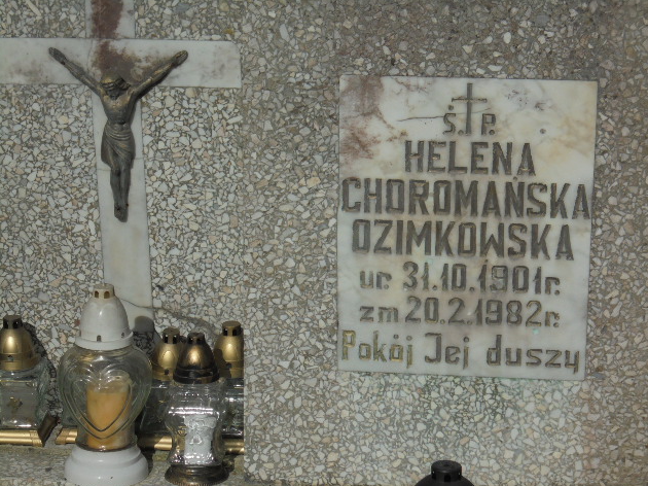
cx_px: 327
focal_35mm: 124
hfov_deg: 15.9
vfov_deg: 11.9
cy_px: 244
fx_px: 2320
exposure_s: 1/250
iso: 100
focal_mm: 21.8
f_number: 17.8
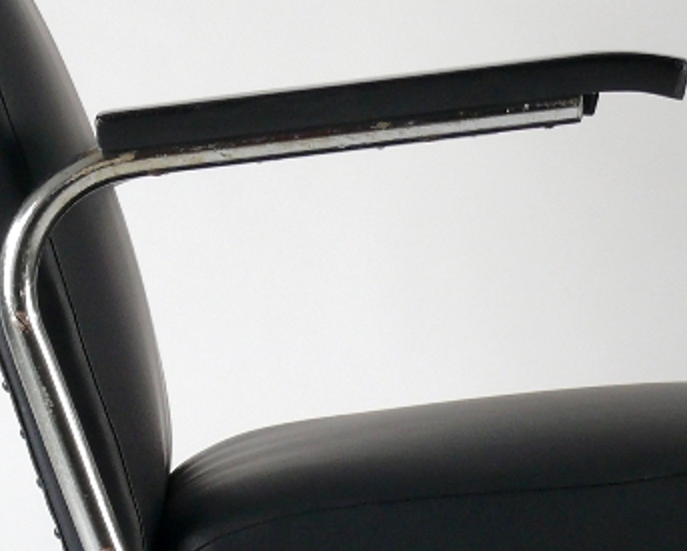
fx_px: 3317
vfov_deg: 9.5
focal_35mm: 163
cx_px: 387
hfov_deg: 11.8
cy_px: 459
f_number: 4
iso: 100
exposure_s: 1/30
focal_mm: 10.4
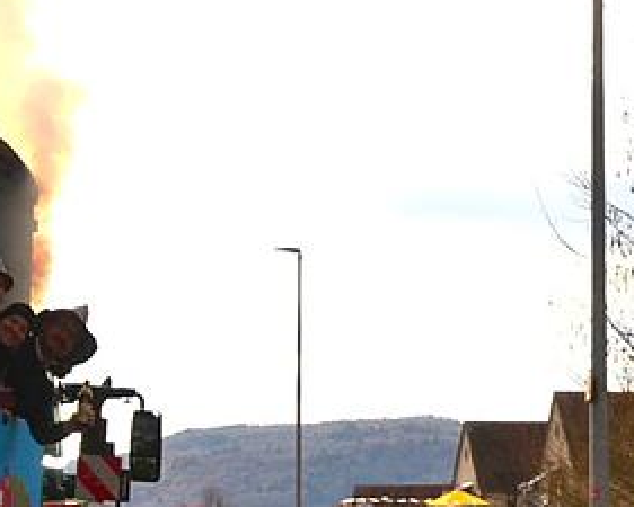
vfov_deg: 10.6
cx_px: -129
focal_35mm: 146
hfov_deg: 12.9
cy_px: 417
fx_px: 2737
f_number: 5.6
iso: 400
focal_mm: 27
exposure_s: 1/3200
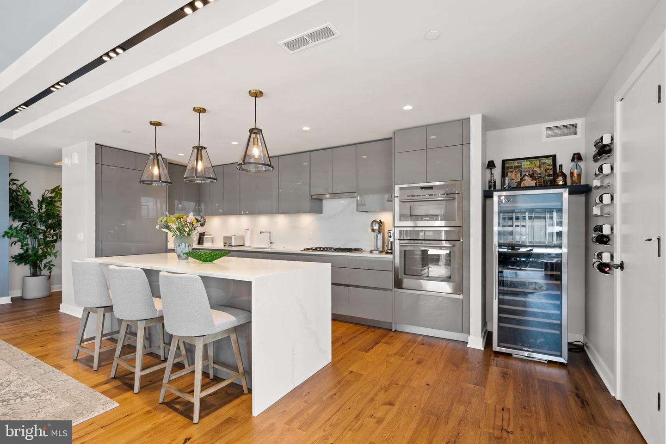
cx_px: 333
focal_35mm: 16
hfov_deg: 96.7
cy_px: 222
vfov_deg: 73.7
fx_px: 296
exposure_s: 1/15
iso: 640
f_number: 8
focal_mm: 16
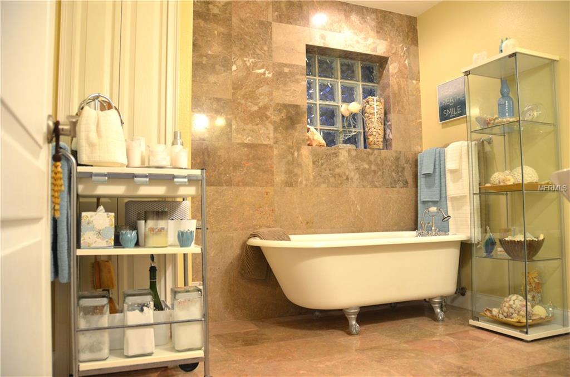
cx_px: 285
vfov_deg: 47.7
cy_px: 188
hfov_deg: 67.5
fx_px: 426
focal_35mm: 27
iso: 800
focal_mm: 18
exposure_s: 1/30
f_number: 3.5
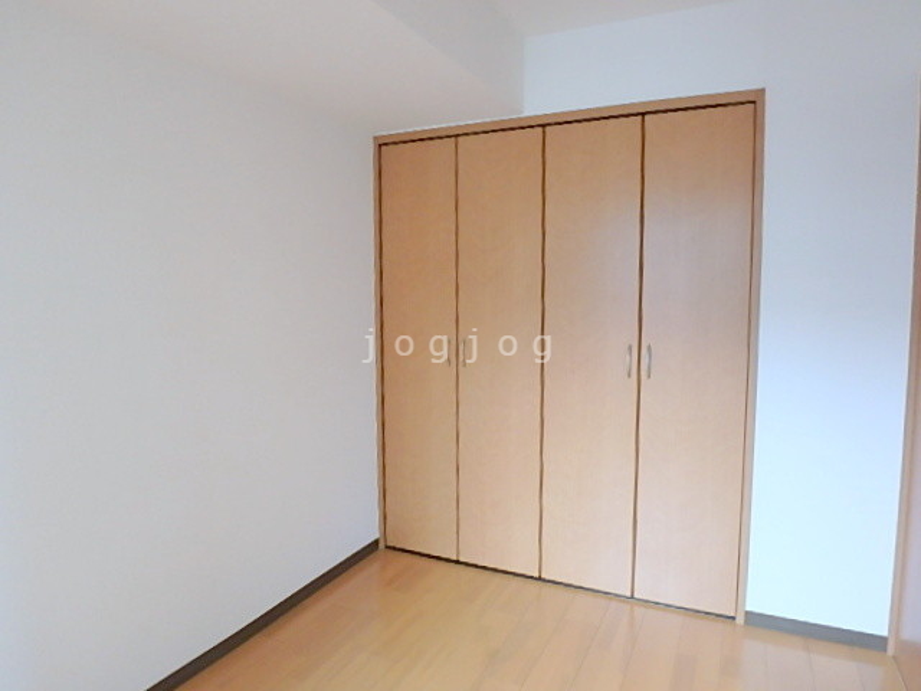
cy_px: 346
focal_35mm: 21
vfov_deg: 63.4
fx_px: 559
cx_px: 460
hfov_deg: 79.0
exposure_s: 1/30
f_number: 3.5
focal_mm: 3.7
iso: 250
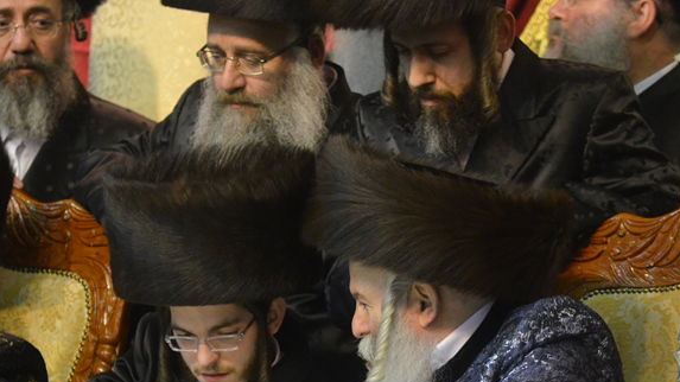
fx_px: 7693
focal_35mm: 427
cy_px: 295
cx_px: 265
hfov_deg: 5.1
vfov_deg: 2.8
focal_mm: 195
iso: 3200
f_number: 5
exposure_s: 1/125
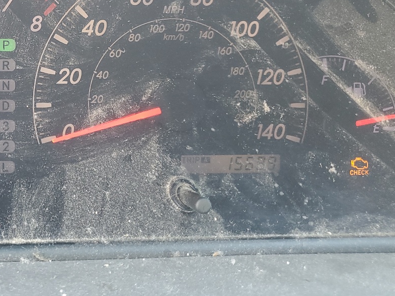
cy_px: 53
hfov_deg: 33.2
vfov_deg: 26.9
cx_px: 3
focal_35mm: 53
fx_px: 605
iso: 59
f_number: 1.5
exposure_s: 1/60.2
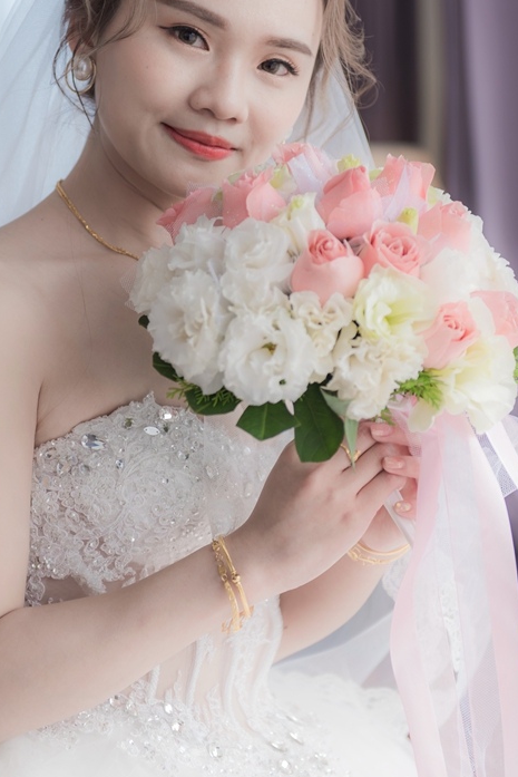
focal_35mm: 97
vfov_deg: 21.0
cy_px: 276
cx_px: 199
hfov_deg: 14.1
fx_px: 2092
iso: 200
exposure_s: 1/200
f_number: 3.2
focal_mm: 66
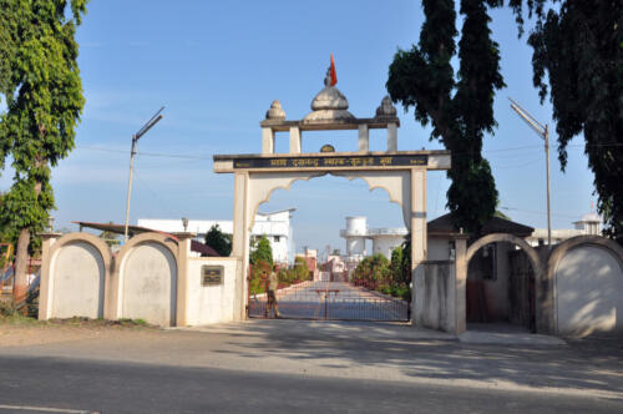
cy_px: 207
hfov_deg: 53.2
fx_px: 622
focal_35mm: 36
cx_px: 312
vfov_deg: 36.8
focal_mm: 24
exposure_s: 1/320
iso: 200
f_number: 9
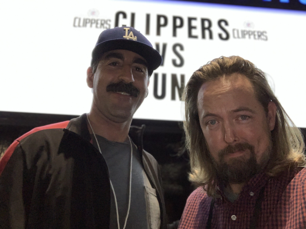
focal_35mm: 32
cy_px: 114
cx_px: 153
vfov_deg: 44.2
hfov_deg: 56.8
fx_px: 283
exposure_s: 1/60
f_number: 2.2
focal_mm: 2.87
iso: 160
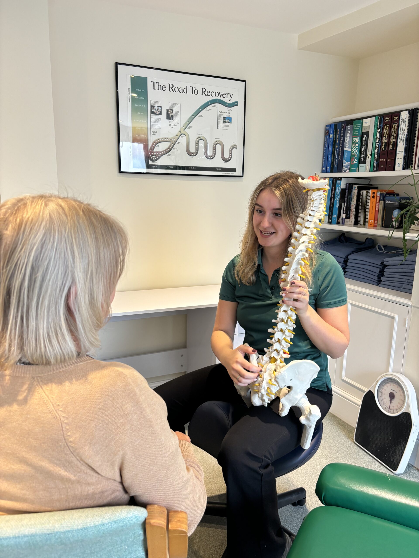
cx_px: 210
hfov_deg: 53.1
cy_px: 279
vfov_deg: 67.3
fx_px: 420
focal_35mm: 26
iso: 125
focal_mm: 5.96
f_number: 1.6
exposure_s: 1/68
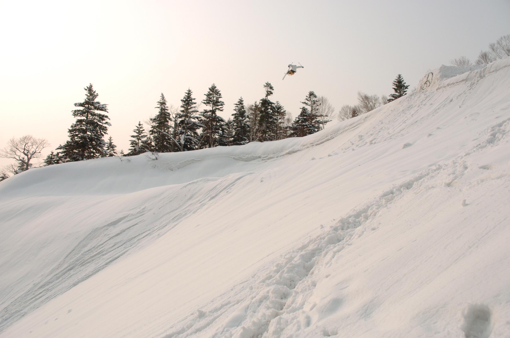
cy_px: 169
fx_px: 509
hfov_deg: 53.2
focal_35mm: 36
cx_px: 255
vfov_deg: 36.7
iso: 200
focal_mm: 24
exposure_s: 1/800
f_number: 7.6
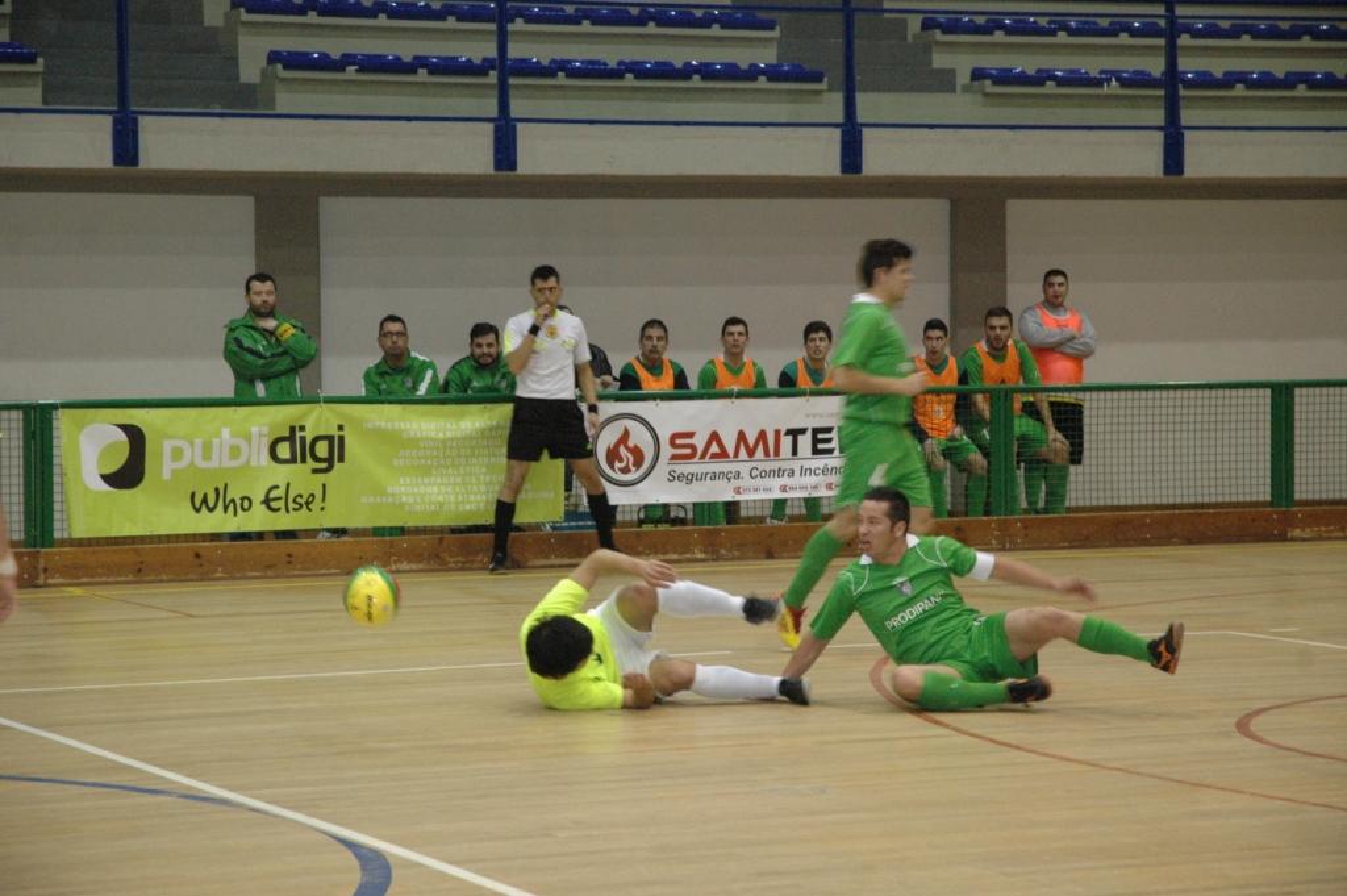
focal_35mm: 105
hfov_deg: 19.5
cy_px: 448
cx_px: 674
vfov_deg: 13.0
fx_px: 3925
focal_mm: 70
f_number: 4.5
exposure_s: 1/60
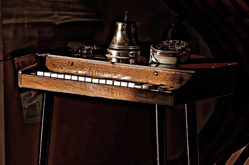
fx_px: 1396
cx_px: 124
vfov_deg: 6.8
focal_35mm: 202
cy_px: 82
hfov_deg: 10.2
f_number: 5
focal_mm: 135
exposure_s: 1/640
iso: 400
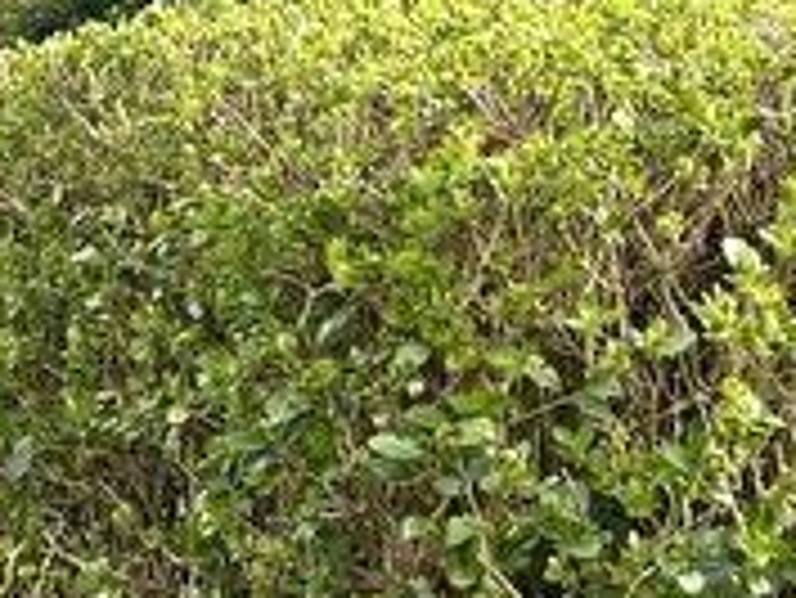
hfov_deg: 17.7
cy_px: 317
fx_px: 2370
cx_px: -288
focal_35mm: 103
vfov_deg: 14.4
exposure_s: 1/763
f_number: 1.5
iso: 50
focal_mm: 5.7
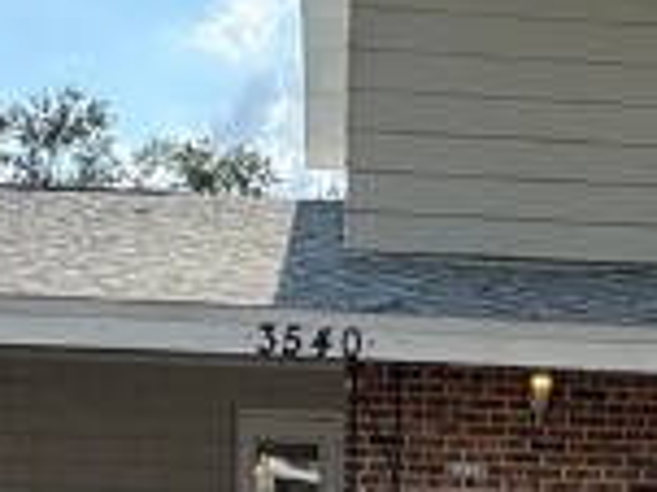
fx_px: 1802
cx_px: 518
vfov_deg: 14.3
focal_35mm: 95
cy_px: 784
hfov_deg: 20.5
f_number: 2.2
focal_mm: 2.22
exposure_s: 1/664
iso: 50
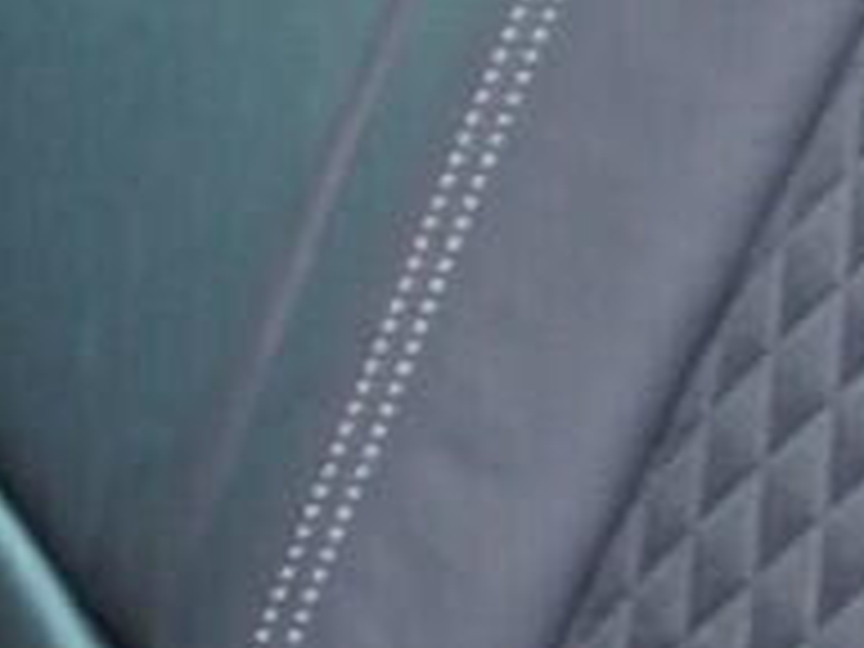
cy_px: 140
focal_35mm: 260
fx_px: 6489
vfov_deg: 5.7
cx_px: -364
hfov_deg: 7.5
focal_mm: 24
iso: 800
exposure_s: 1/40
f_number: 2.8
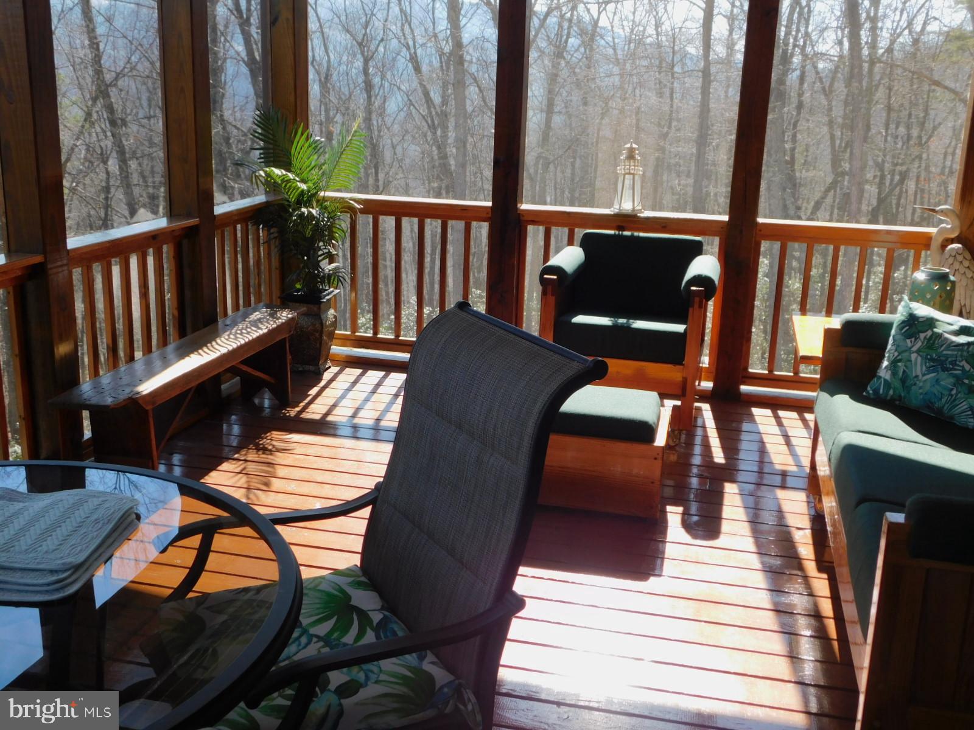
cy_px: 365
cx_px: 487
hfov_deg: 51.4
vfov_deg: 39.7
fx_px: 1013
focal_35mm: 36
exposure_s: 1/250
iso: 125
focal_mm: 6.3
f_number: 3.5
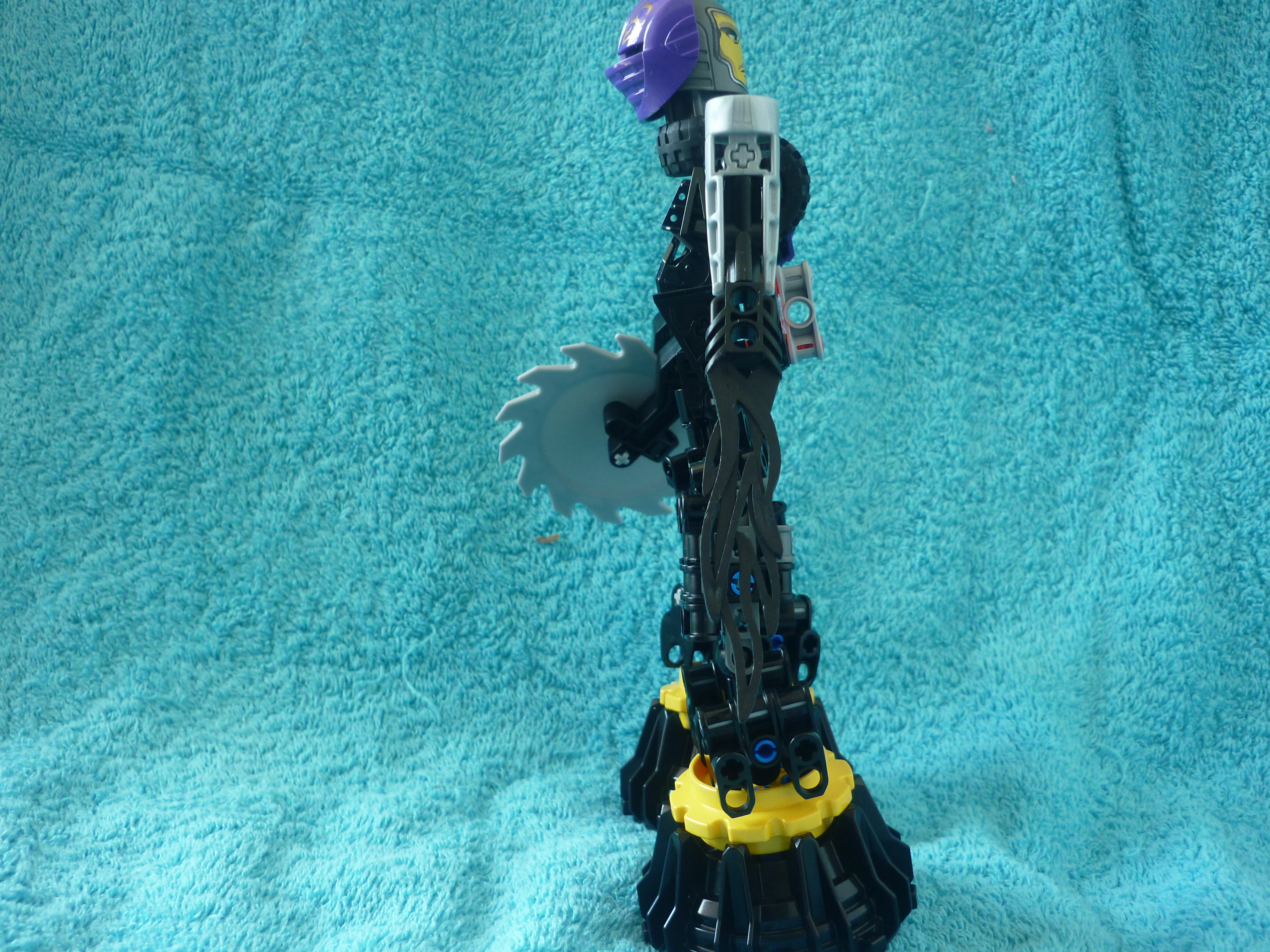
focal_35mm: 42
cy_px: 476
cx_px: 635
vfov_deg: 34.3
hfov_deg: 44.8
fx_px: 1541
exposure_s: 1/40
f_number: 3
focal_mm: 6.9
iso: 125
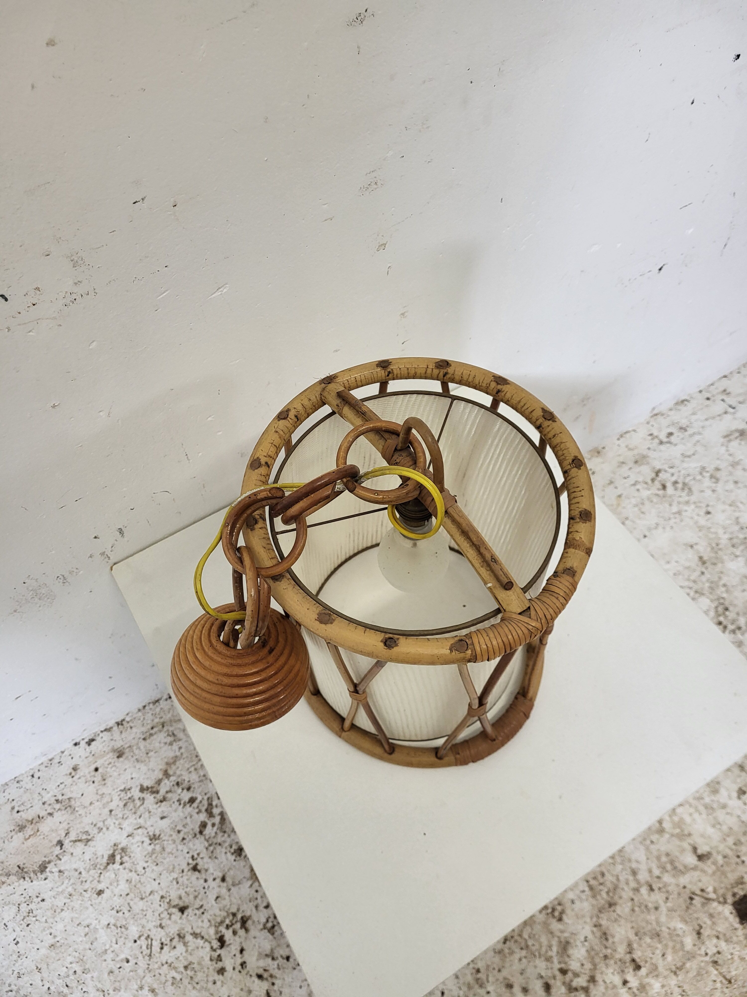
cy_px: 498
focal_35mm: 26
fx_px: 748
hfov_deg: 53.1
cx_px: 374
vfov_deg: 67.3
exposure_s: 1/100
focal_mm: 5.4
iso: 200
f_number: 1.8
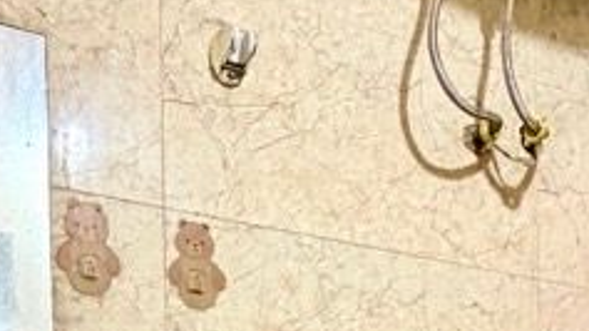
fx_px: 1030
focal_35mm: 66
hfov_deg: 31.9
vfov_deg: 15.1
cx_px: 318
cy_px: 647
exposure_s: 1/50
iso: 500
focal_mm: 2.22
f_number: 2.2
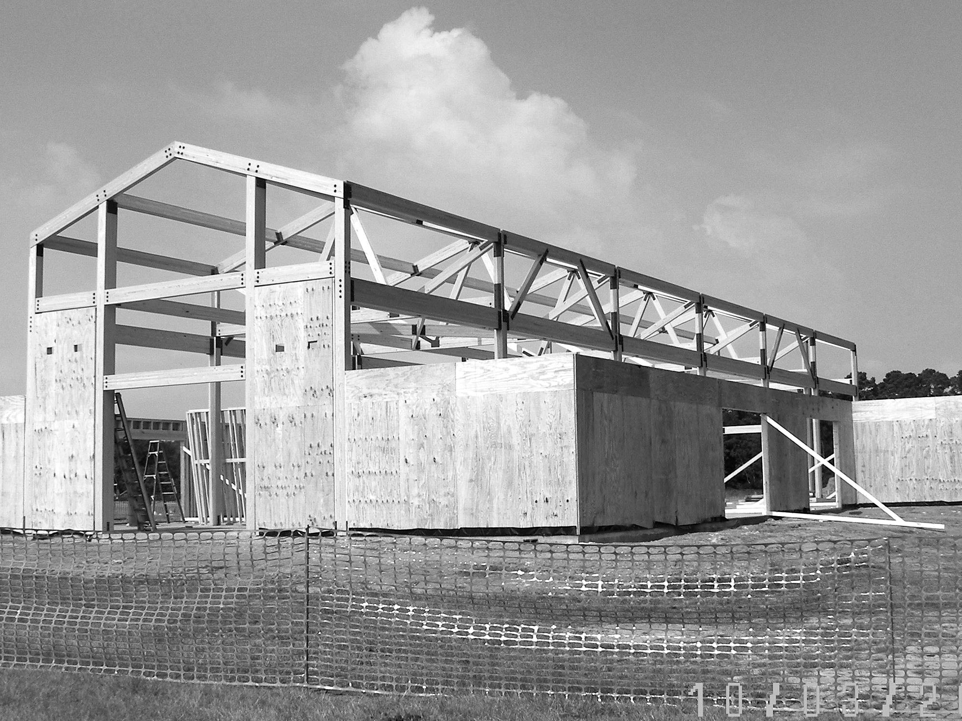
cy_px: 334
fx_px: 1306
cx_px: 557
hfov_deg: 40.3
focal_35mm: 47
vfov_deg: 30.9
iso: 50
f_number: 4
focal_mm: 6
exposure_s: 1/640
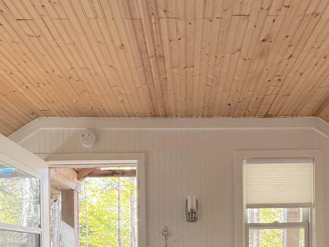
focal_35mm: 31
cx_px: 189
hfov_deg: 58.1
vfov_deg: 39.2
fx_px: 295
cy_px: 256
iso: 160
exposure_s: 1/99
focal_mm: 2.22
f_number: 2.2
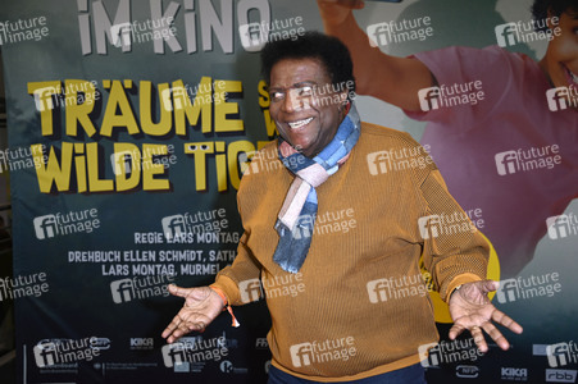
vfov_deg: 27.0
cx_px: 289
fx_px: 802
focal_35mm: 50
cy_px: 192
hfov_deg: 39.6
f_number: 5
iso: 800
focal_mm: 50
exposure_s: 1/200
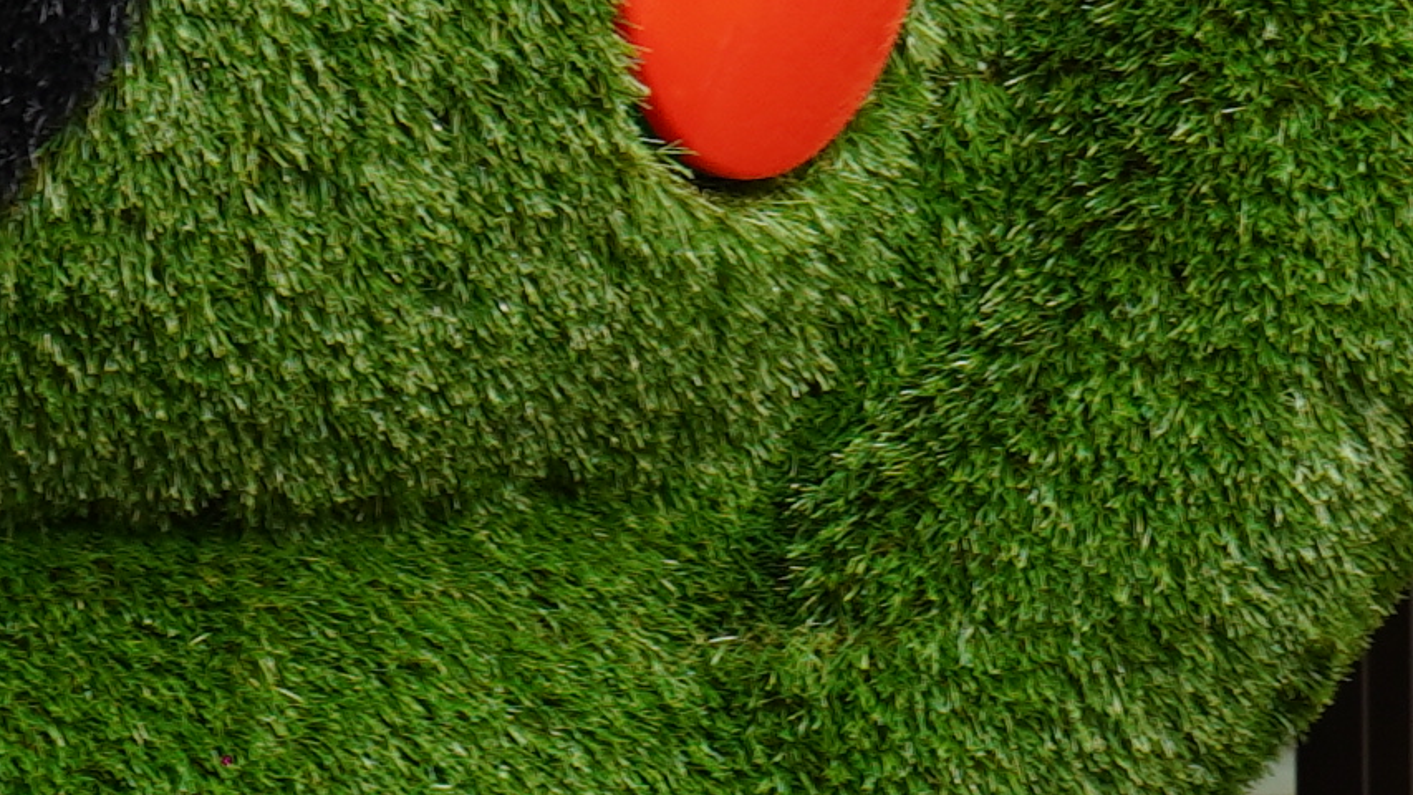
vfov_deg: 3.3
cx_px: 287
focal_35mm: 365
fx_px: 13665
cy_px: 674
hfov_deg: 5.9
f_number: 5.6
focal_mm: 33
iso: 100
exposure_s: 1/80
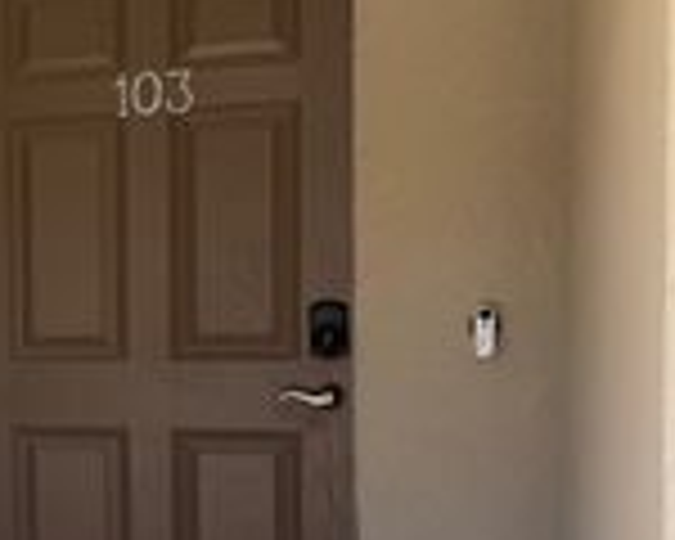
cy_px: 362
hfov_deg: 21.4
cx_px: -270
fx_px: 1558
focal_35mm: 78
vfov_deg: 19.6
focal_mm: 6.76
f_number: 1.78
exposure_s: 1/812
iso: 80
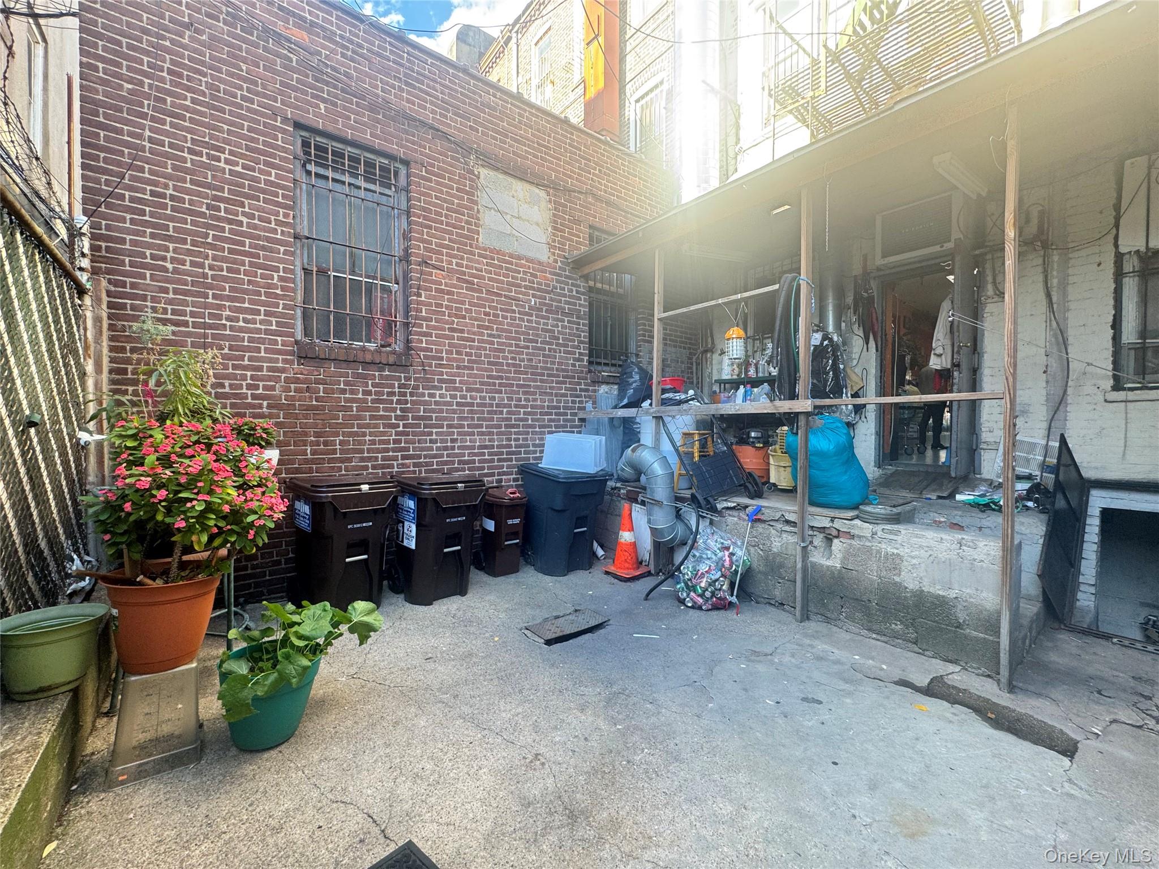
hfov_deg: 102.1
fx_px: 469
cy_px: 434
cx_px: 580
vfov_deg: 85.7
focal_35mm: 14
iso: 125
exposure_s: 1/99
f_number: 2.2
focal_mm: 2.22
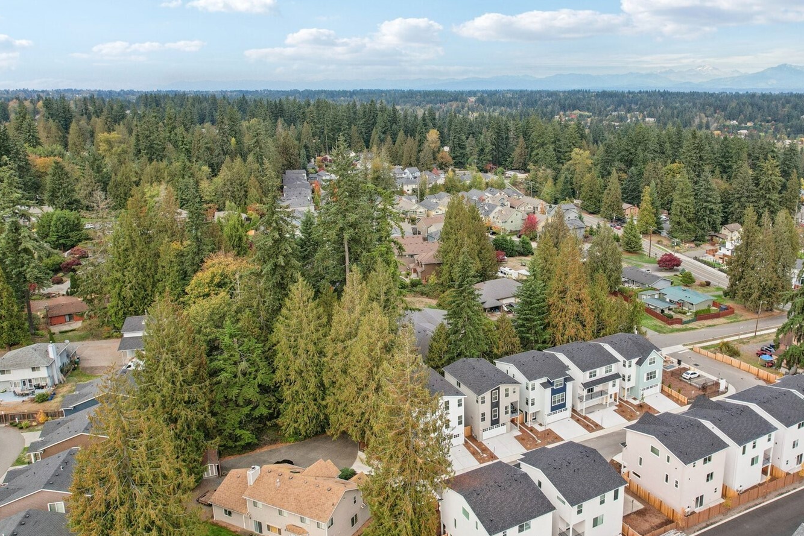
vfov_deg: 46.3
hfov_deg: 64.8
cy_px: 235
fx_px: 625
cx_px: 486
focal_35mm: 28
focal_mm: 8.4
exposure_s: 1/640
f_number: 2.8
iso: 100
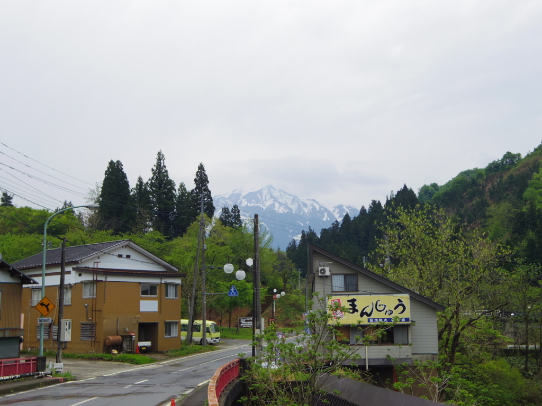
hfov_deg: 40.4
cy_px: 203
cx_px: 271
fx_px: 736
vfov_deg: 30.9
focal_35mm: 47
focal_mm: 8.5
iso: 125
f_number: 3.2
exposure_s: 1/800
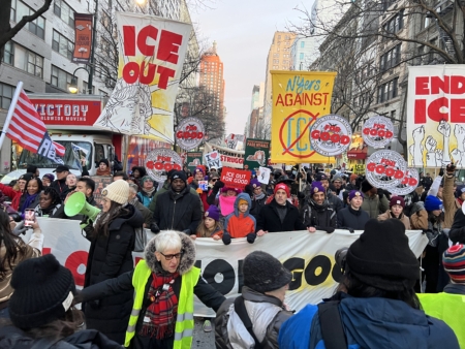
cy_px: 174
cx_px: 232
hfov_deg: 67.3
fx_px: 349
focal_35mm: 26
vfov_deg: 53.1
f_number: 1.5
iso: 160
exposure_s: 1/60
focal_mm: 5.7
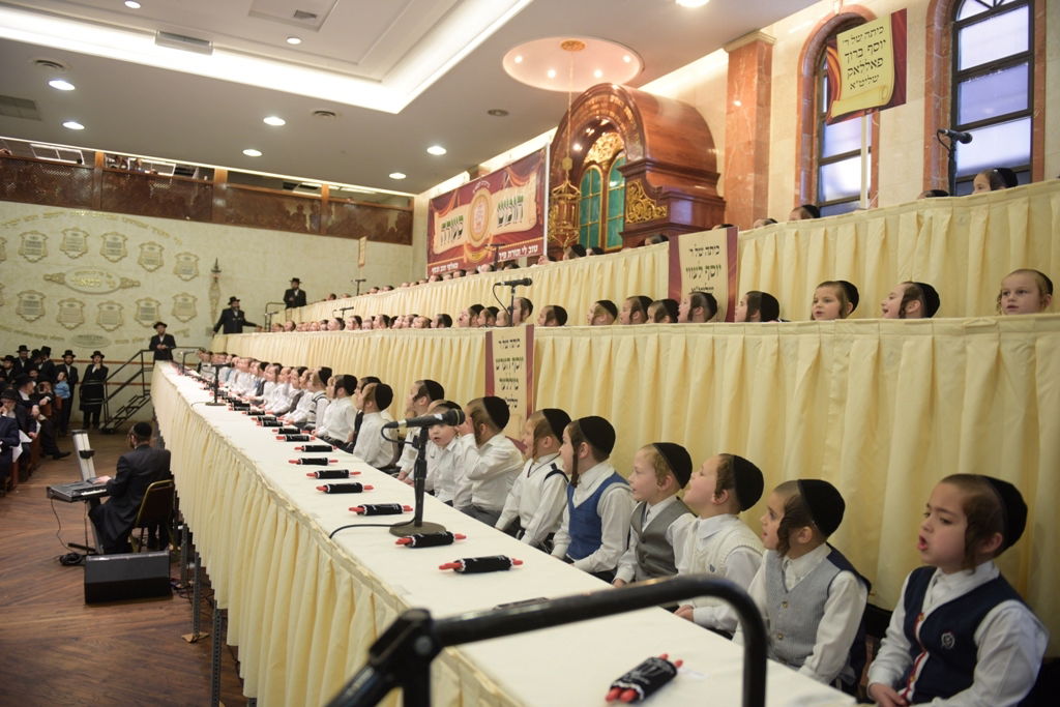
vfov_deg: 53.1
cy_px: 354
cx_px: 530
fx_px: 707
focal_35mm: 24
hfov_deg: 73.7
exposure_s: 1/125
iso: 800
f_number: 2.8
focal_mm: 24
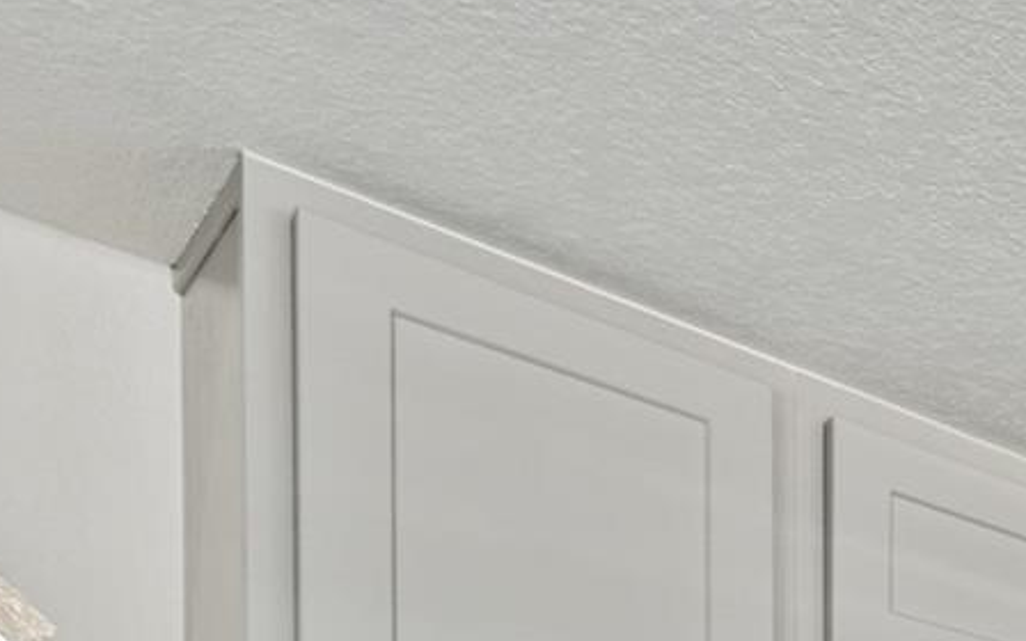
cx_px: 1688
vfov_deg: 19.3
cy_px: 1147
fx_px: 1426
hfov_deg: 24.9
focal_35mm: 51
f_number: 9
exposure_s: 1/5
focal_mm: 14
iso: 400
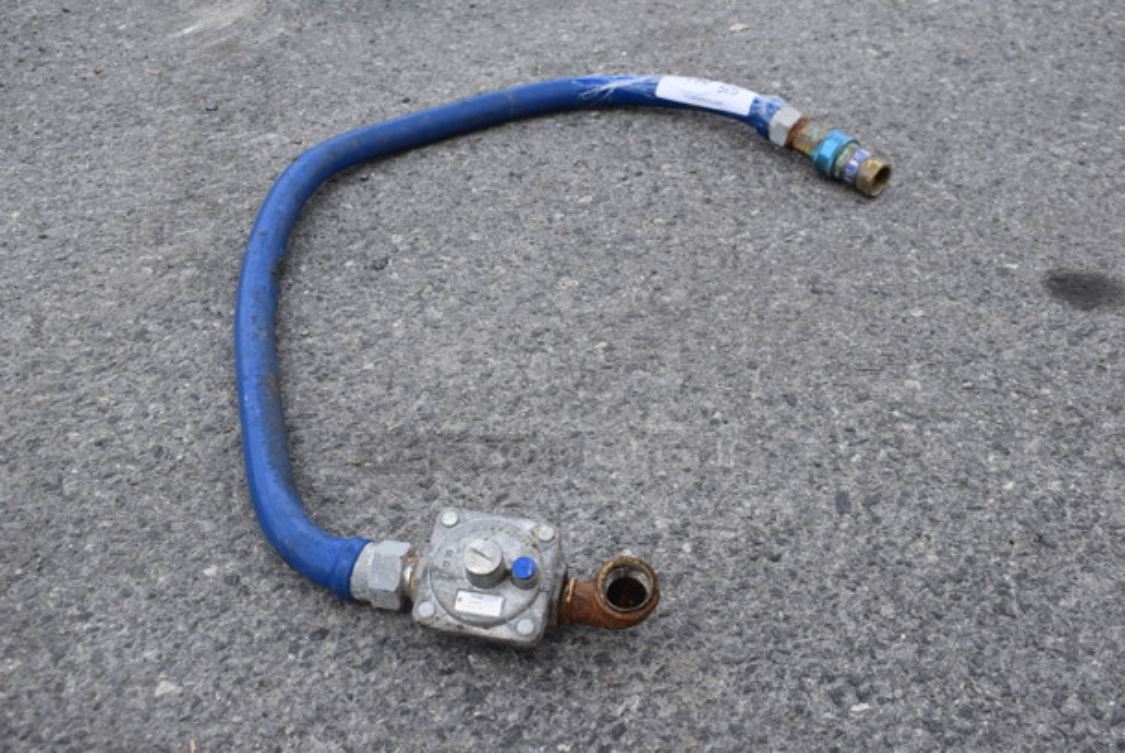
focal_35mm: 38
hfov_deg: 51.2
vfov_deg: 35.6
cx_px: 562
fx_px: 1173
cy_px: 376
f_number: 7.1
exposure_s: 1/320
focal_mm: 25
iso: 200
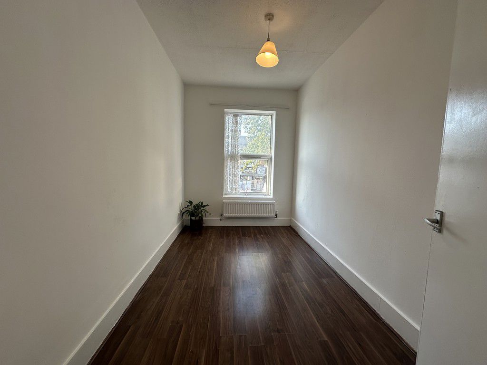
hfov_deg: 102.1
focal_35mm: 14
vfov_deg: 85.7
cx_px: 244
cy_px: 182
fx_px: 197
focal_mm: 2.22
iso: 40
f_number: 2.2
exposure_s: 1/99
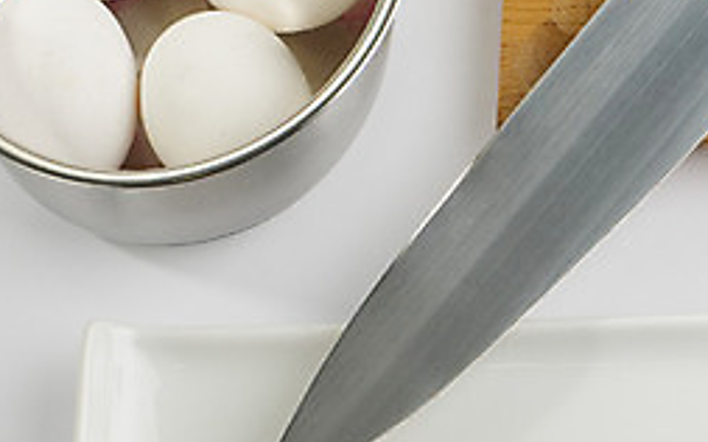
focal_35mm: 182
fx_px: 3511
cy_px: 338
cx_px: 669
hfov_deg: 11.4
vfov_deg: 7.2
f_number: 13
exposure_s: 1/125
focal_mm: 50
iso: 200
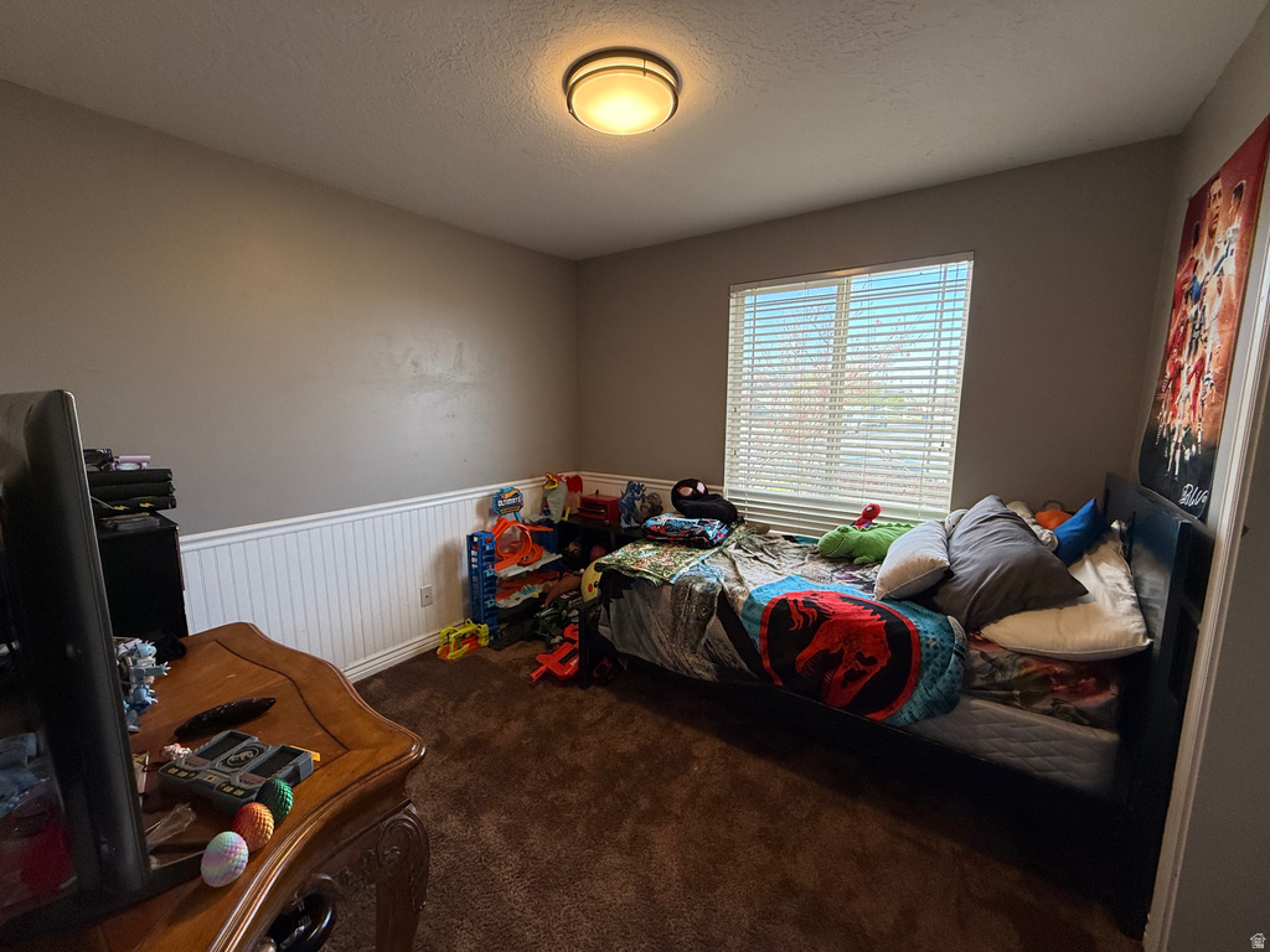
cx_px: 635
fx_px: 514
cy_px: 476
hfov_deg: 102.1
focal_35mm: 14
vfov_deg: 85.7
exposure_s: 1/120
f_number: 2.2
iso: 125
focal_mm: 2.22
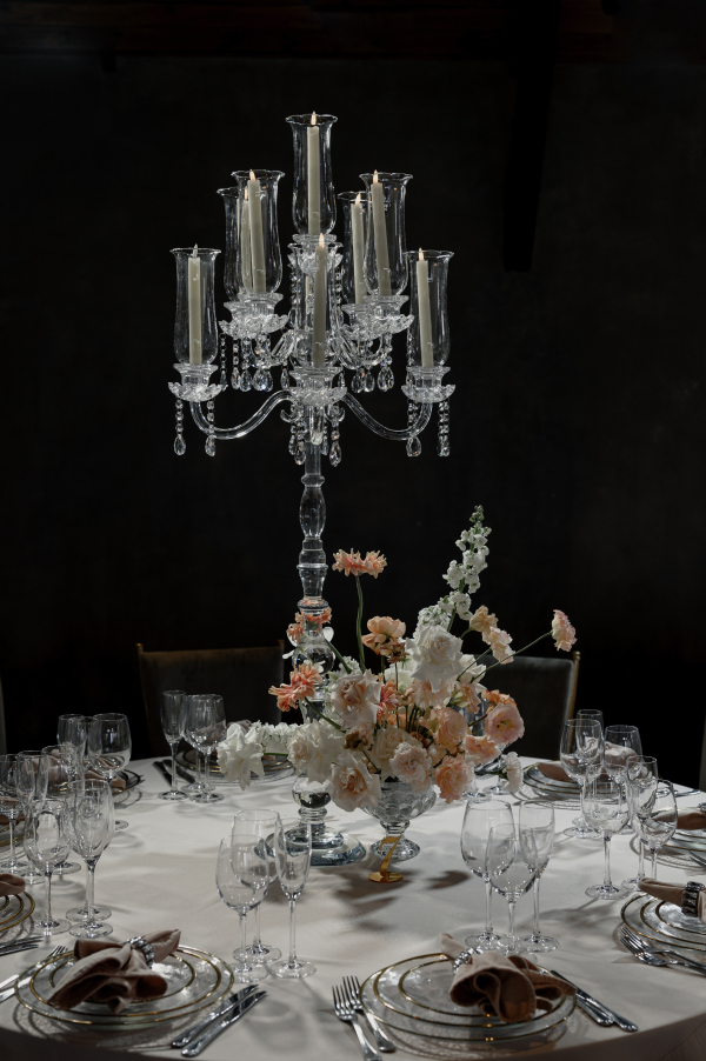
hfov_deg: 27.0
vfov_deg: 39.6
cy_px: 530
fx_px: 1473
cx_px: 353
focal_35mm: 50
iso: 320
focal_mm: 50
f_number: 4
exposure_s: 1/200
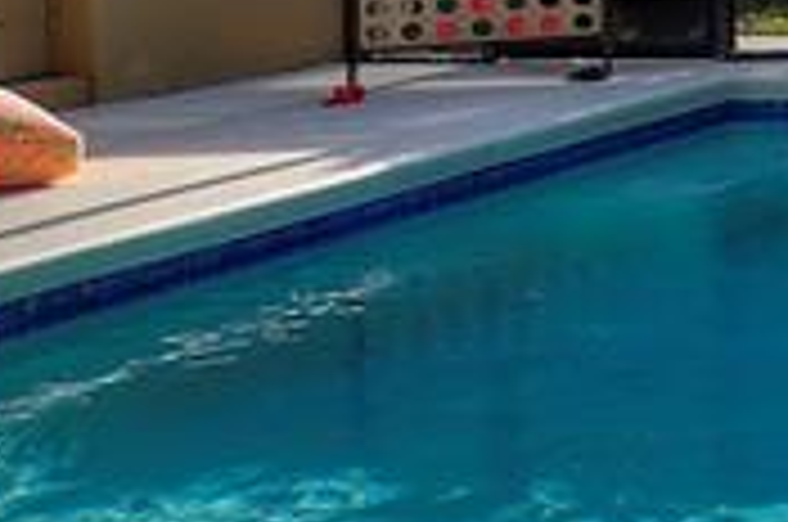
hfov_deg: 13.8
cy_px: -266
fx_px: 1923
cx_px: 2022
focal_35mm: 88
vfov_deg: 14.4
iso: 100
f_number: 4.5
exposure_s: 1/320
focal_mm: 10
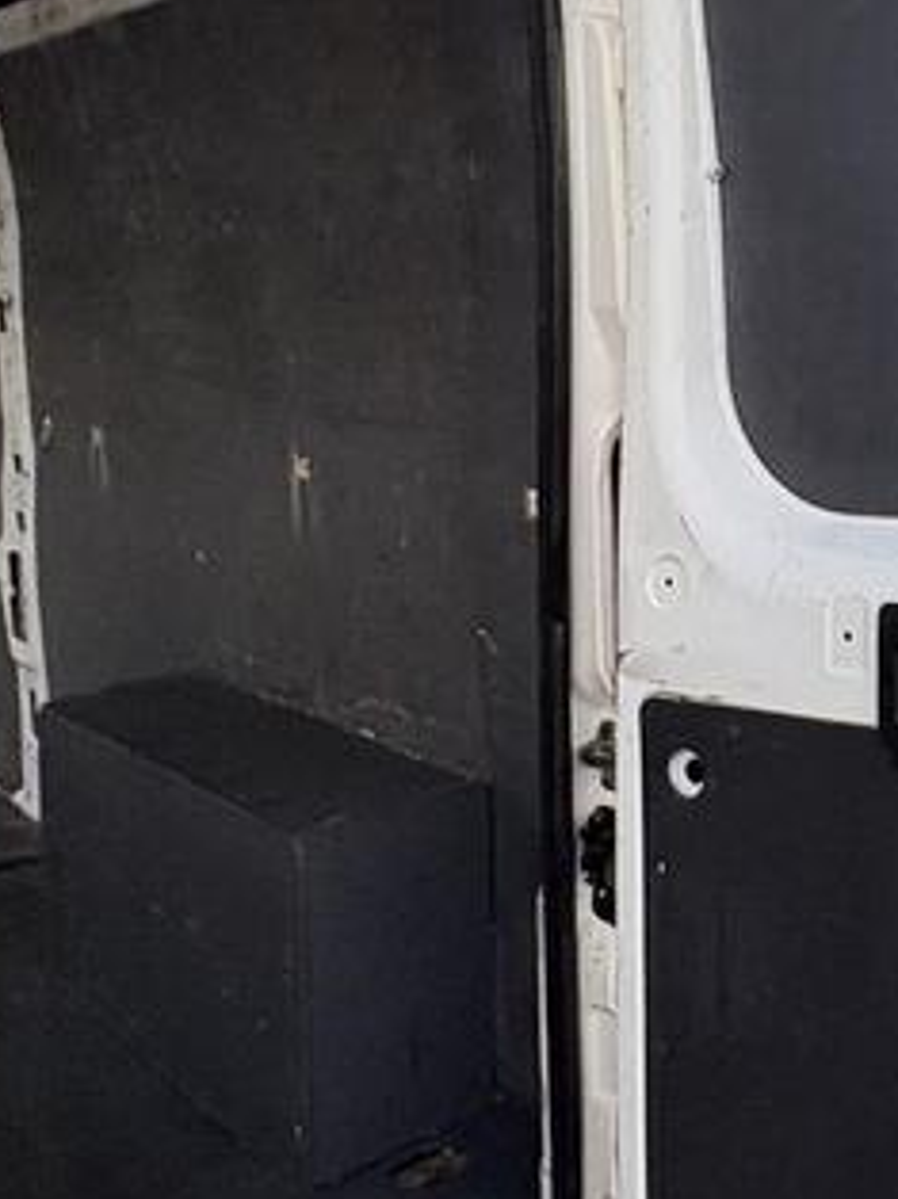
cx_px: 1169
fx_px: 1385
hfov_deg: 29.1
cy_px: 363
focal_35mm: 40
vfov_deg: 45.8
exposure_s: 1/99
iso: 50
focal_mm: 2.22
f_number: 2.2
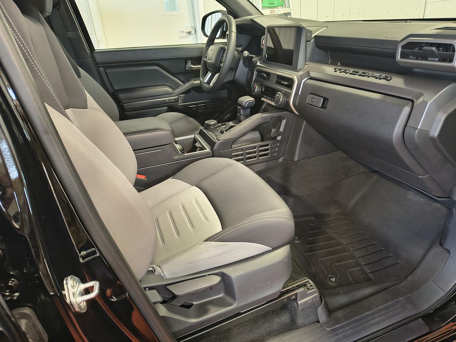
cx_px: 228
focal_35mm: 24
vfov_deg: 56.8
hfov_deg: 71.6
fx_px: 316
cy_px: 171
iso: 763
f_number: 1.8
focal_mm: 5.56
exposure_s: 1/60
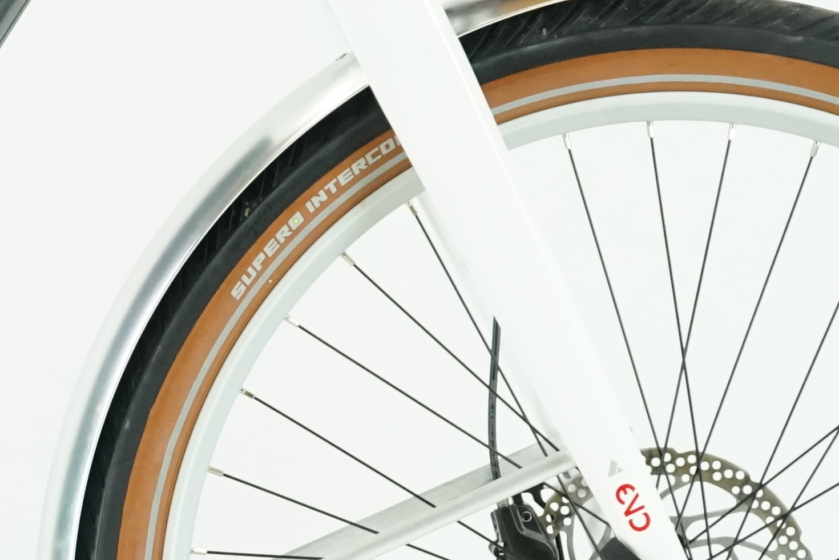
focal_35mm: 253
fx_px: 5896
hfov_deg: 8.0
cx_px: -392
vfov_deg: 5.4
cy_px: 184
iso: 2500
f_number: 6.3
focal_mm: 62
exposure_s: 1/200
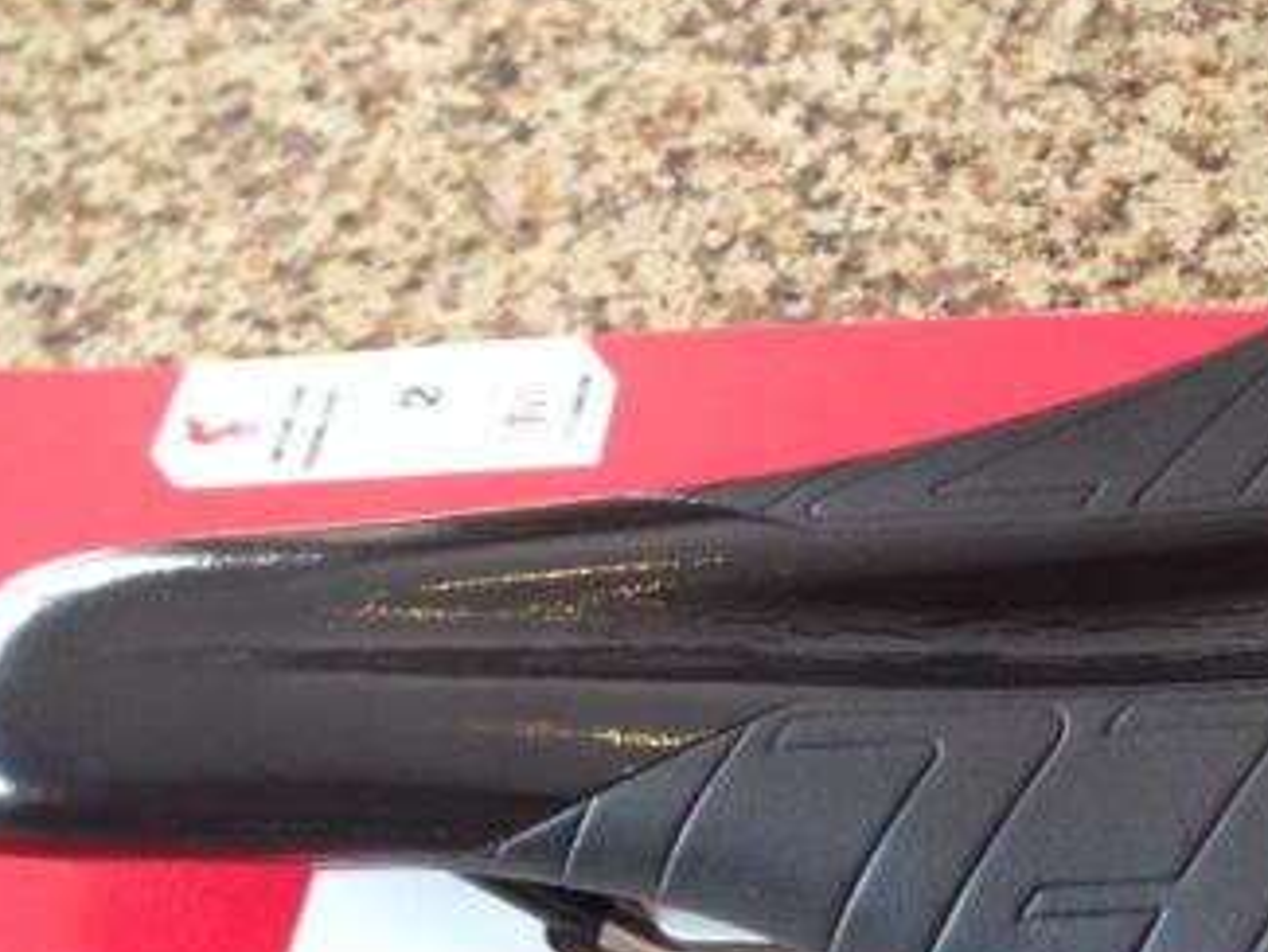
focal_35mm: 65
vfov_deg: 22.6
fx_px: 2382
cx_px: 1077
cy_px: 570
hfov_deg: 28.9
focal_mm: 4.12
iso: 200
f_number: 2.4
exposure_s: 1/20
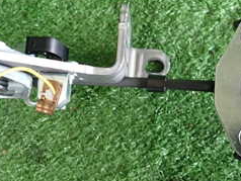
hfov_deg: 29.6
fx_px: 439
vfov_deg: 23.3
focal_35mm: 63
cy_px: 108
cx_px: 32
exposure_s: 1/60
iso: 200
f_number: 2
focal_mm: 4.5
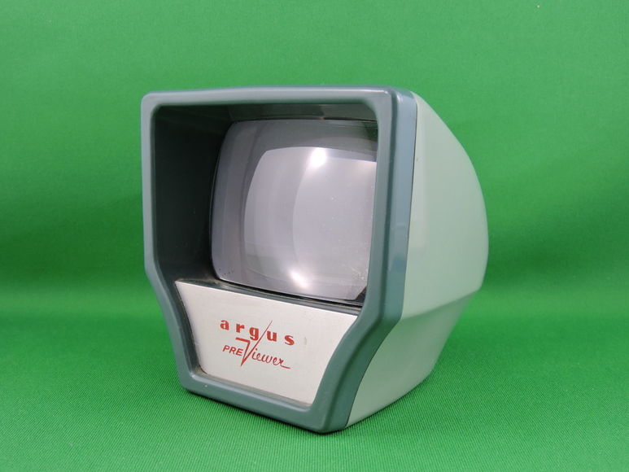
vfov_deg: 32.2
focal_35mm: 45
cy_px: 236
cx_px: 314
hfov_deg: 42.1
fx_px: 818
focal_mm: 8.1
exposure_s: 1/30
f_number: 4
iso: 160
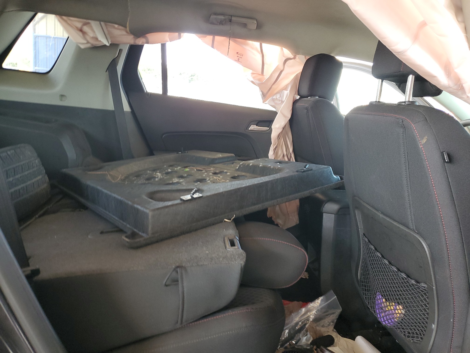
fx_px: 353
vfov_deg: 53.1
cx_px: 235
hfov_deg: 67.3
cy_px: 176
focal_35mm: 26
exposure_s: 1/60.2
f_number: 1.5
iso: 83
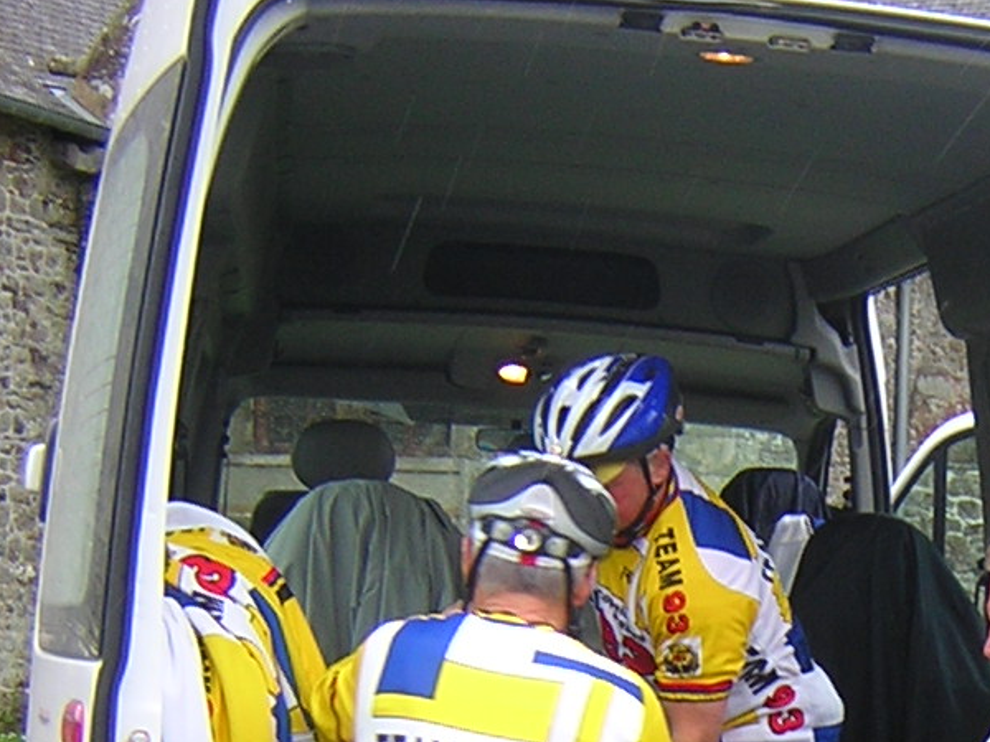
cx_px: 1051
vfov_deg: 15.0
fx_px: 2746
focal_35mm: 96
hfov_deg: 19.7
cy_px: 841
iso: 100
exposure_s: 1/103
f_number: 2.6
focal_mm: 4.7
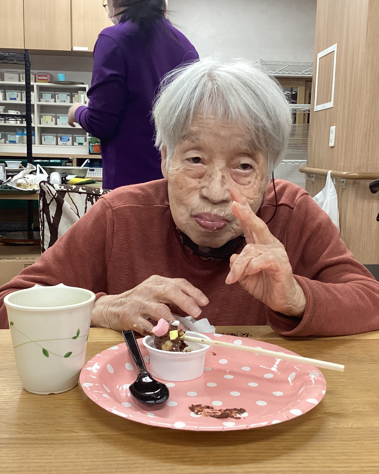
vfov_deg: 44.8
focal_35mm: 41
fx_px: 575
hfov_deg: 36.5
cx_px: 195
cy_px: 237
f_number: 2.4
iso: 160
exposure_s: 1/60
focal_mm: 3.3
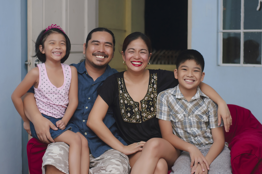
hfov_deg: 27.0
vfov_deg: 18.1
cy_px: 87
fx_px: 545
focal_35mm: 75
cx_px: 131
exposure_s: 1/200
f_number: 2.8
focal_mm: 50
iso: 200
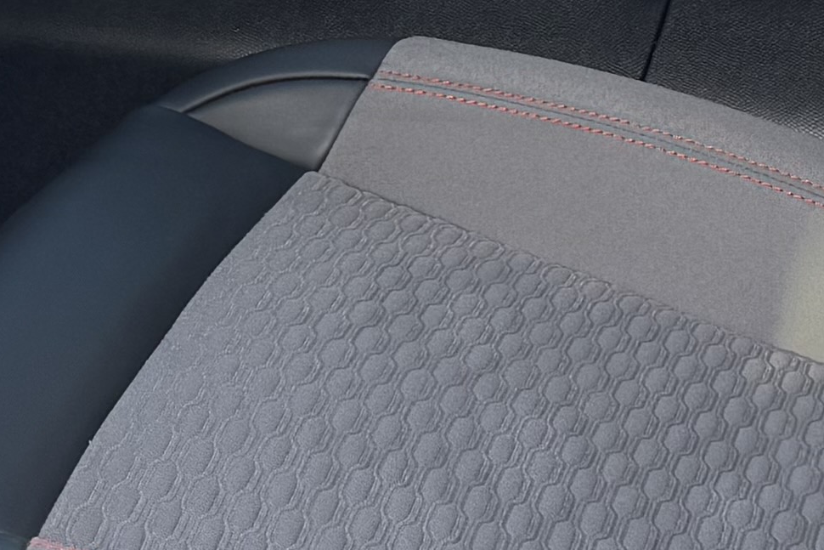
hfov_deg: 13.9
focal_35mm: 147
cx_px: 215
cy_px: -370
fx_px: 3365
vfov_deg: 9.0
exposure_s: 1/407
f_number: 1.78
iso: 80
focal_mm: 6.76
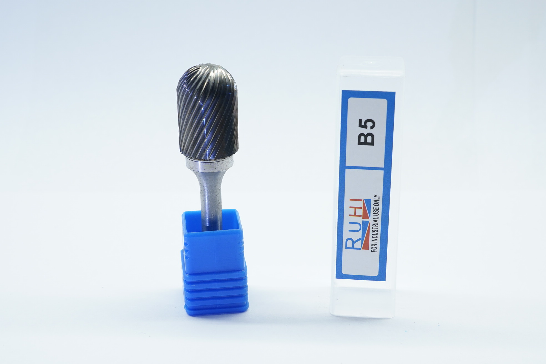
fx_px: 880
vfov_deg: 23.4
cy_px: 182
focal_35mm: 58
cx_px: 273
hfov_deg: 34.5
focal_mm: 39
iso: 800
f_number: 9
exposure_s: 1/25
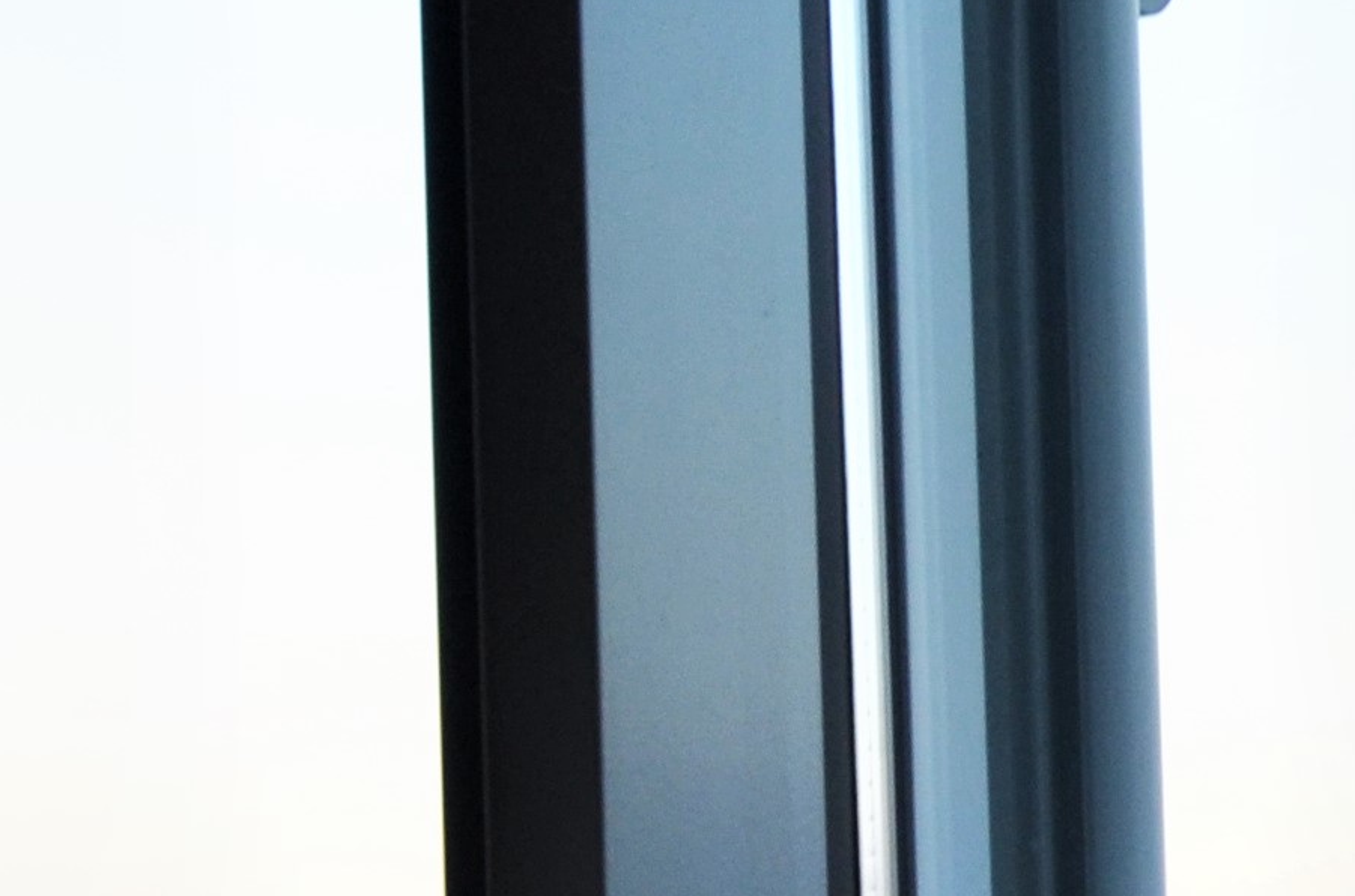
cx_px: -561
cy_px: 731
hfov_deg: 10.2
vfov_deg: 6.9
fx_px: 7397
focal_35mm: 197
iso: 320
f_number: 5.6
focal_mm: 24
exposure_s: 1/125
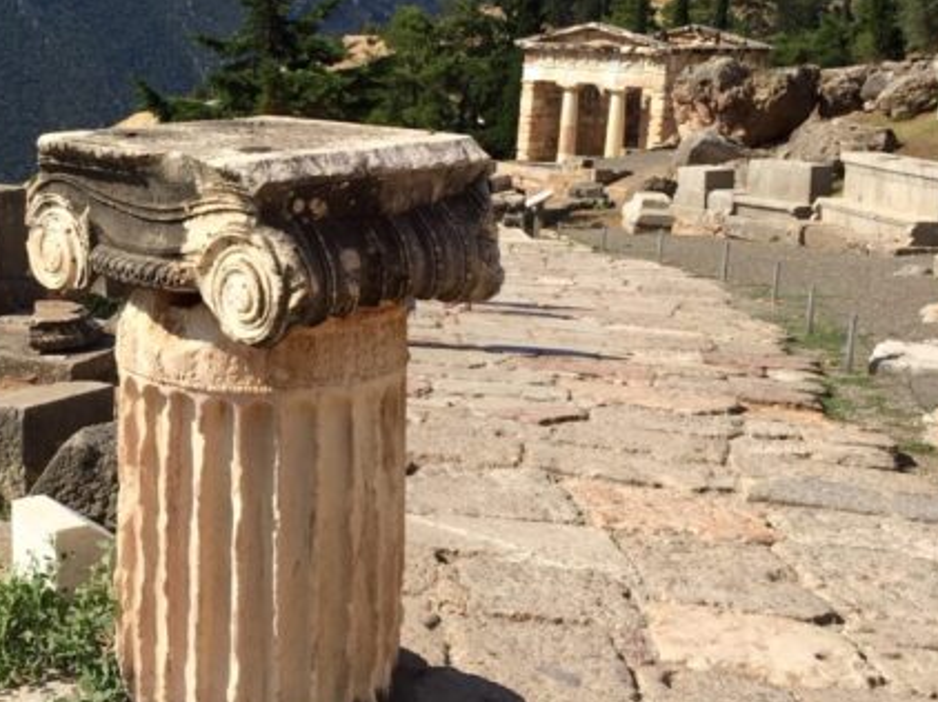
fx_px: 1490
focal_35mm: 55
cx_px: 147
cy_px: 218
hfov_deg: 33.6
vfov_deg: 26.3
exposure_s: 1/1980
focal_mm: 4.15
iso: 32
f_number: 2.2
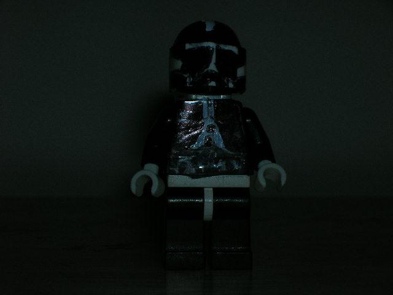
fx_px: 1067
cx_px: 196
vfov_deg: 15.7
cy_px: 148
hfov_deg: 20.9
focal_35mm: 94
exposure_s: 1/60.1
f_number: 7.9
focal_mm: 15.7
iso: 50
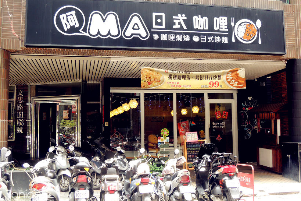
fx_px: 393
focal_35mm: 47
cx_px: 151
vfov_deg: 28.6
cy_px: 94
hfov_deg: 41.9
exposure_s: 1/50
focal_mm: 8.1
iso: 100
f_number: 3.5
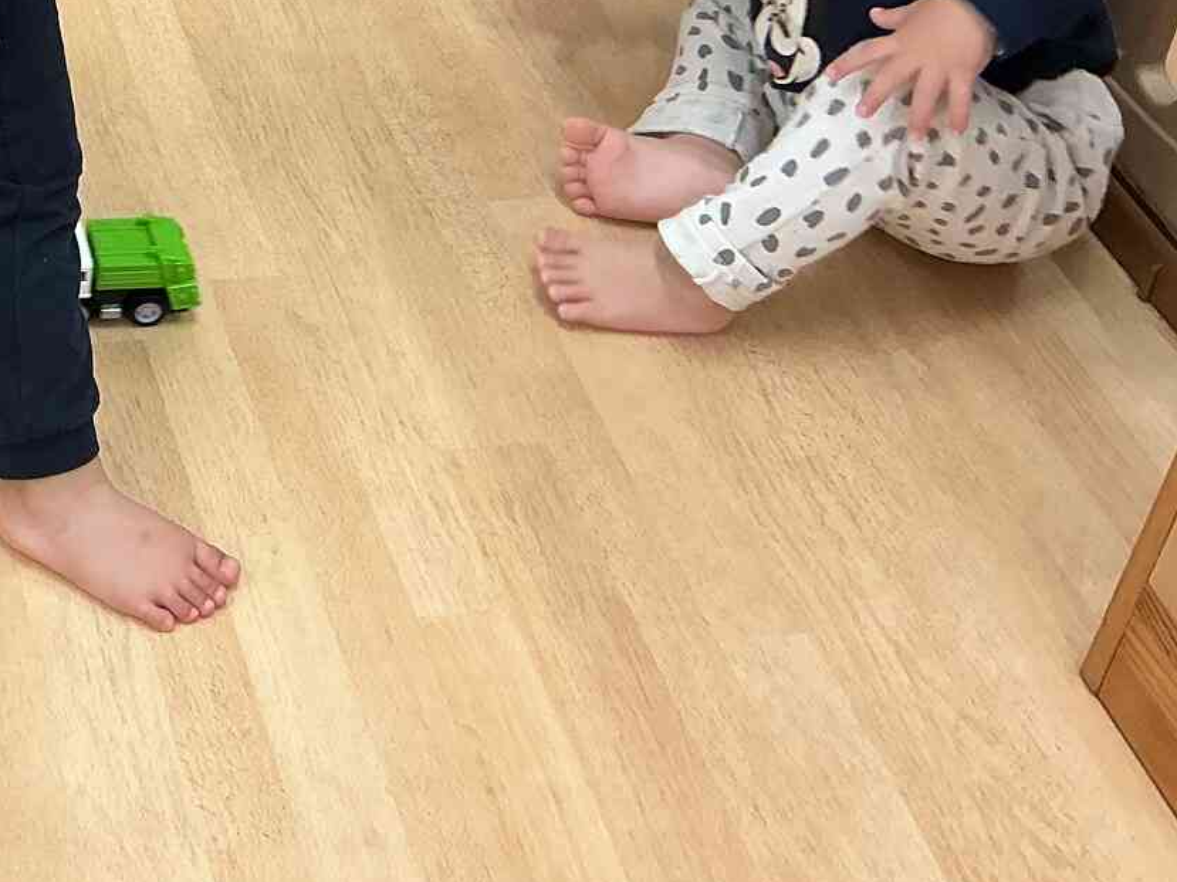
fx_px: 2379
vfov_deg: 20.1
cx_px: -126
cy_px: -80
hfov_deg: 25.7
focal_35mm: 70
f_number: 1.8
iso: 40
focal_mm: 3
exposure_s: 1/60
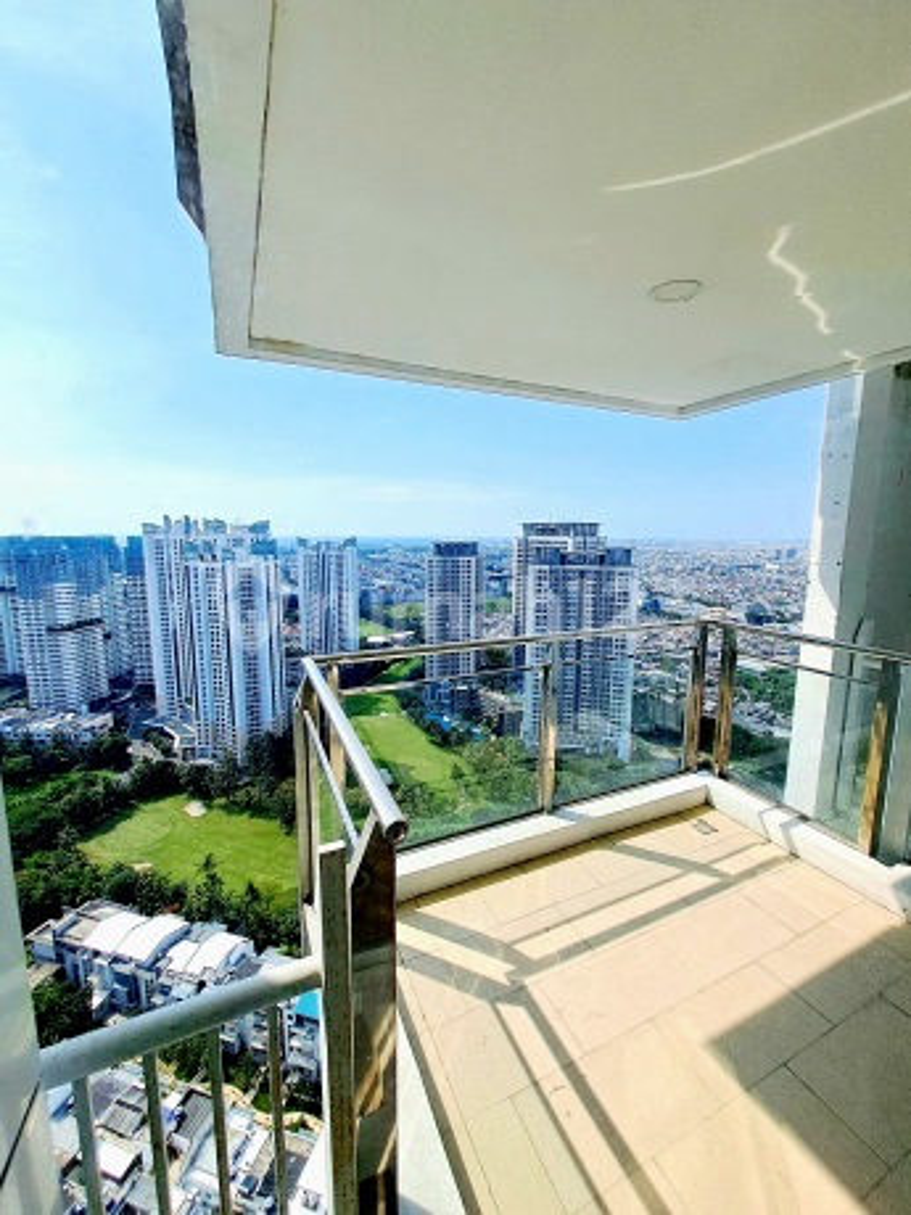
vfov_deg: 106.2
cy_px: 608
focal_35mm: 13
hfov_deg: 89.9
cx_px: 456
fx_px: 456
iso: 40
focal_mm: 1.42
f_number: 2.2
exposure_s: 1/2000
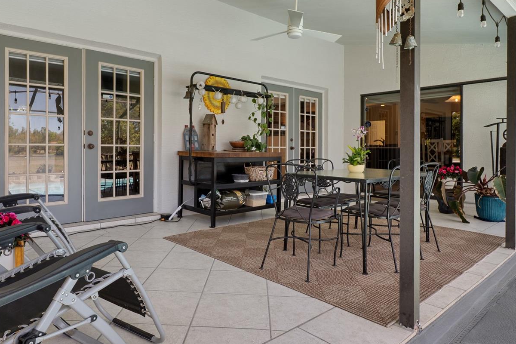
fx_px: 344
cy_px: 149
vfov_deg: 53.0
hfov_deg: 73.6
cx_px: 235
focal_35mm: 24
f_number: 8
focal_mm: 12
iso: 250
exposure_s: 1/50
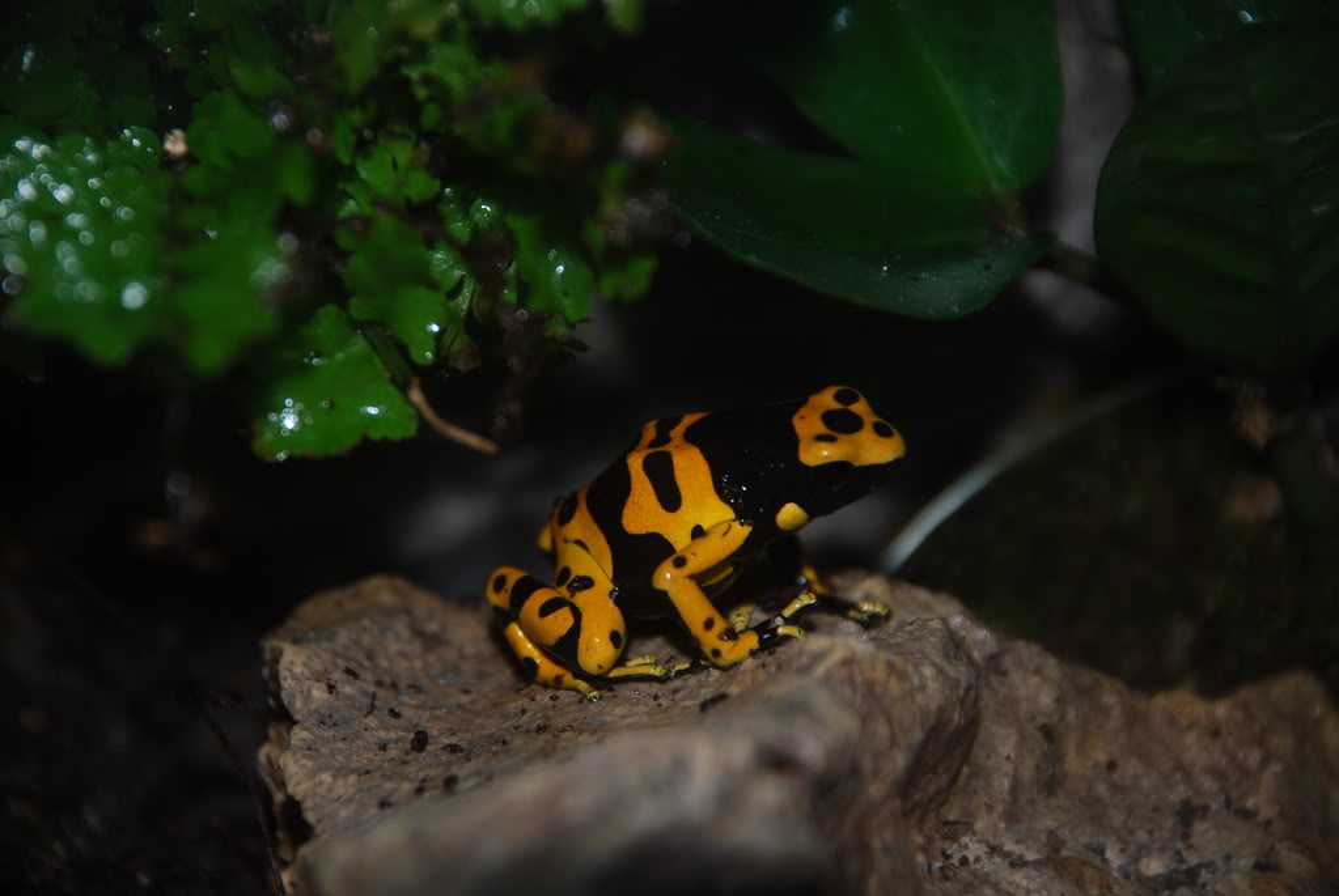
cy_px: 448
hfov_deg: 10.1
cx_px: 670
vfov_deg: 6.8
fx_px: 7541
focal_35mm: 202
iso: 100
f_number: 5.6
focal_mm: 135
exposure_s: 1/125
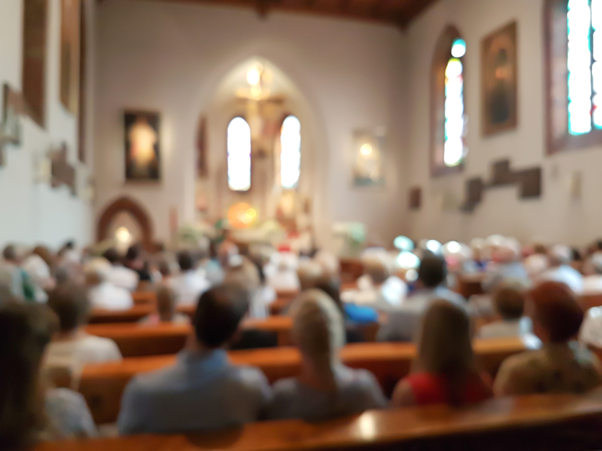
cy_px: 226
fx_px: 452
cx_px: 301
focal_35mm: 26
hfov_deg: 67.3
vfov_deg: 53.1
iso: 250
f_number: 1.7
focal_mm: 4.2
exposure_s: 1/25
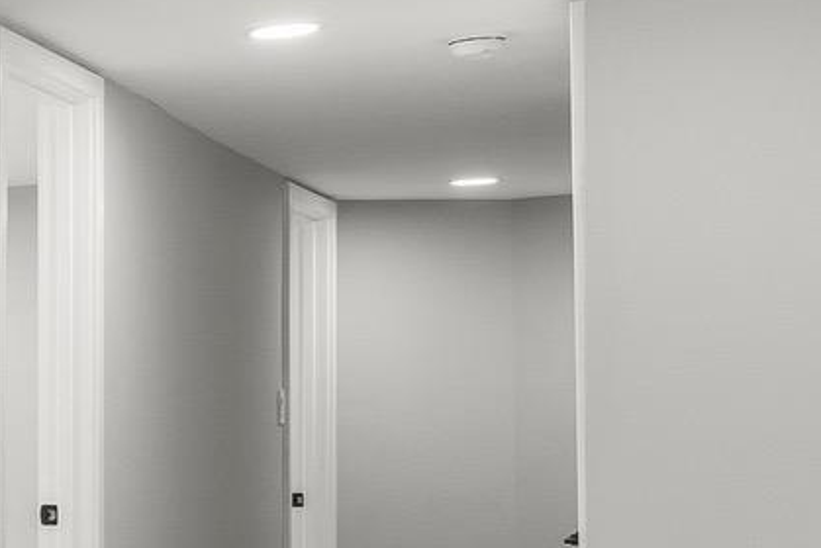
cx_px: -916
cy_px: 461
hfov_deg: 16.7
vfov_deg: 16.3
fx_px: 1894
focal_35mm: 83
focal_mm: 17
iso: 320
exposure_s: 1/80
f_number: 4
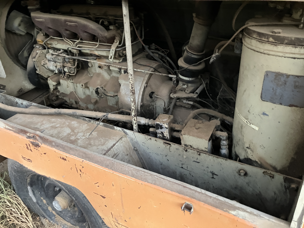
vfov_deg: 49.7
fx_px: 246
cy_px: 114
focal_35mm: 28
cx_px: 152
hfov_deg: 63.4
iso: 640
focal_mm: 3.99
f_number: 1.8
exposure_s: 1/23
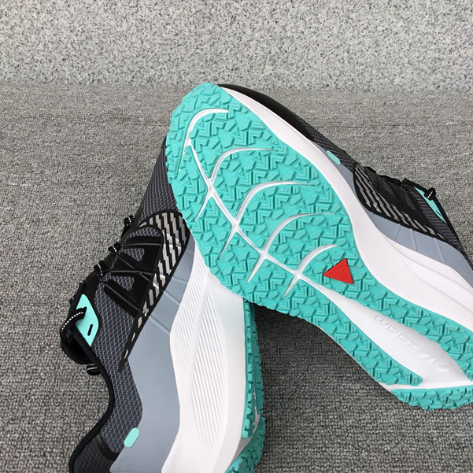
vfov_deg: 40.9
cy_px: 250
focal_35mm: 41
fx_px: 634
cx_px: 275
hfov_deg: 40.8
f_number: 2.4
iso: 25
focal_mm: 3.3
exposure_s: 1/113
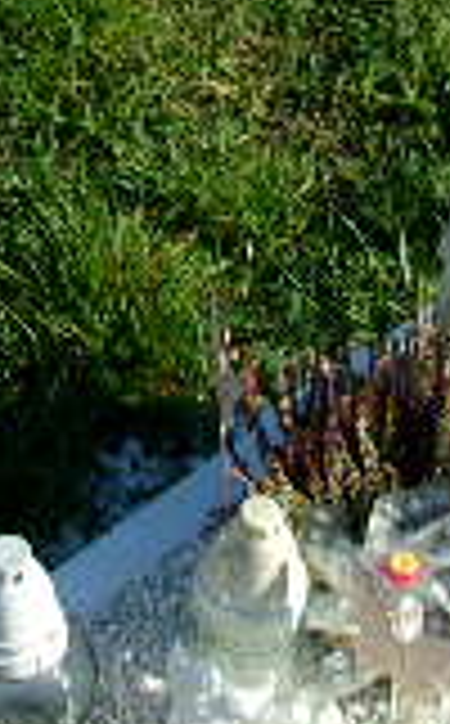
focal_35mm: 114
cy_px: 36
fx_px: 2247
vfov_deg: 18.0
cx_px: 306
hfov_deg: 11.4
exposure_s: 1/70
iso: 80
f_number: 10.4
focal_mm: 4.9
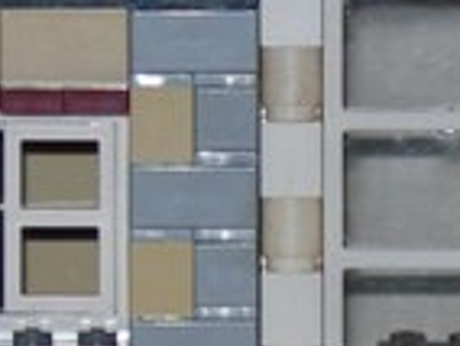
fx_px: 7707
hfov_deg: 3.4
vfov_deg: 2.6
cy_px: 577
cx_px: 556
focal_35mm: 579
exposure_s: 1/60.1
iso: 50
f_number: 4.6
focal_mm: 21.3
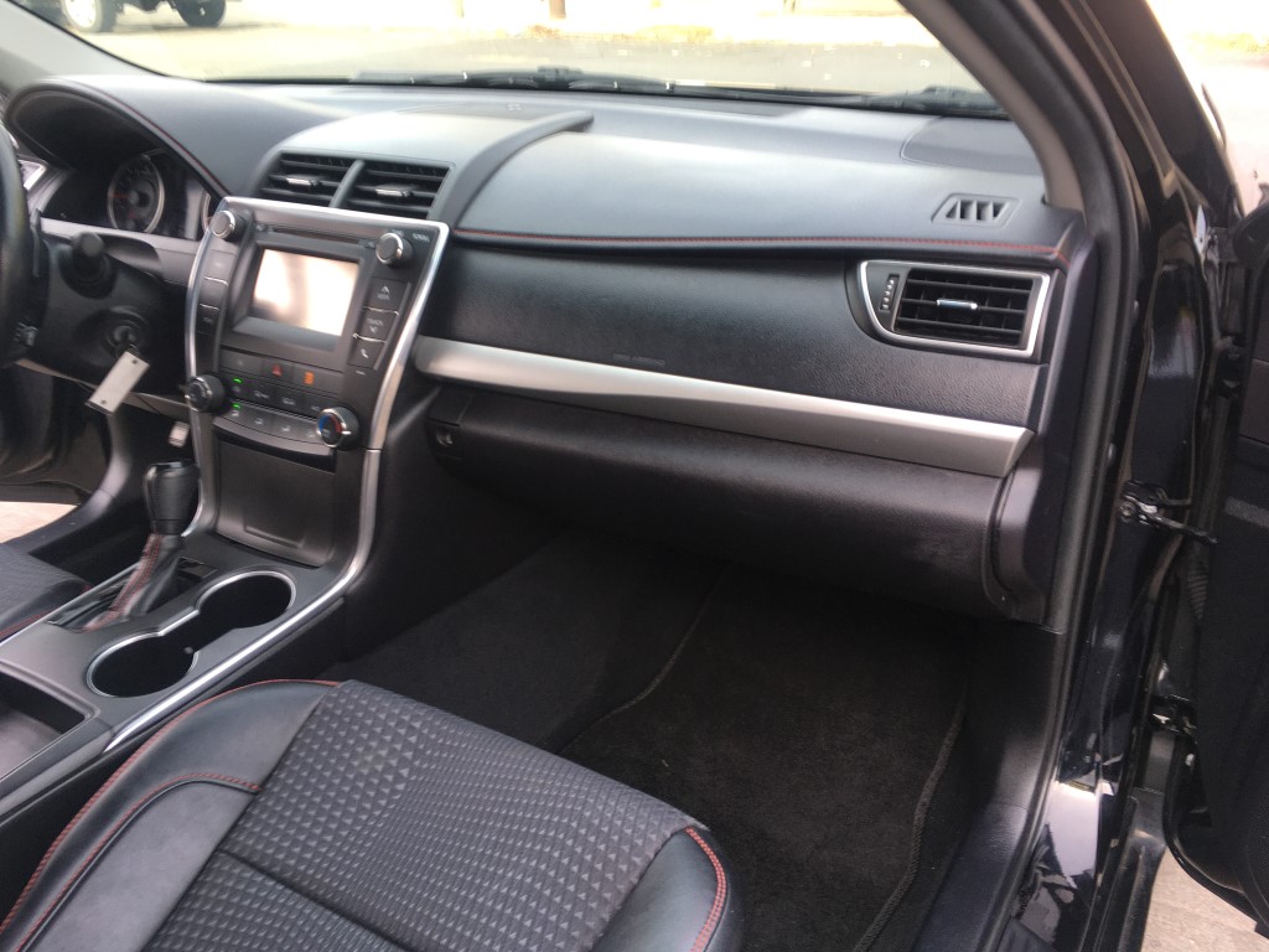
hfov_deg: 61.7
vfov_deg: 48.2
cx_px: 634
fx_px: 1063
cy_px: 476
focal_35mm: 29
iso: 25
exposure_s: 1/60
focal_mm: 4.15
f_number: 2.2
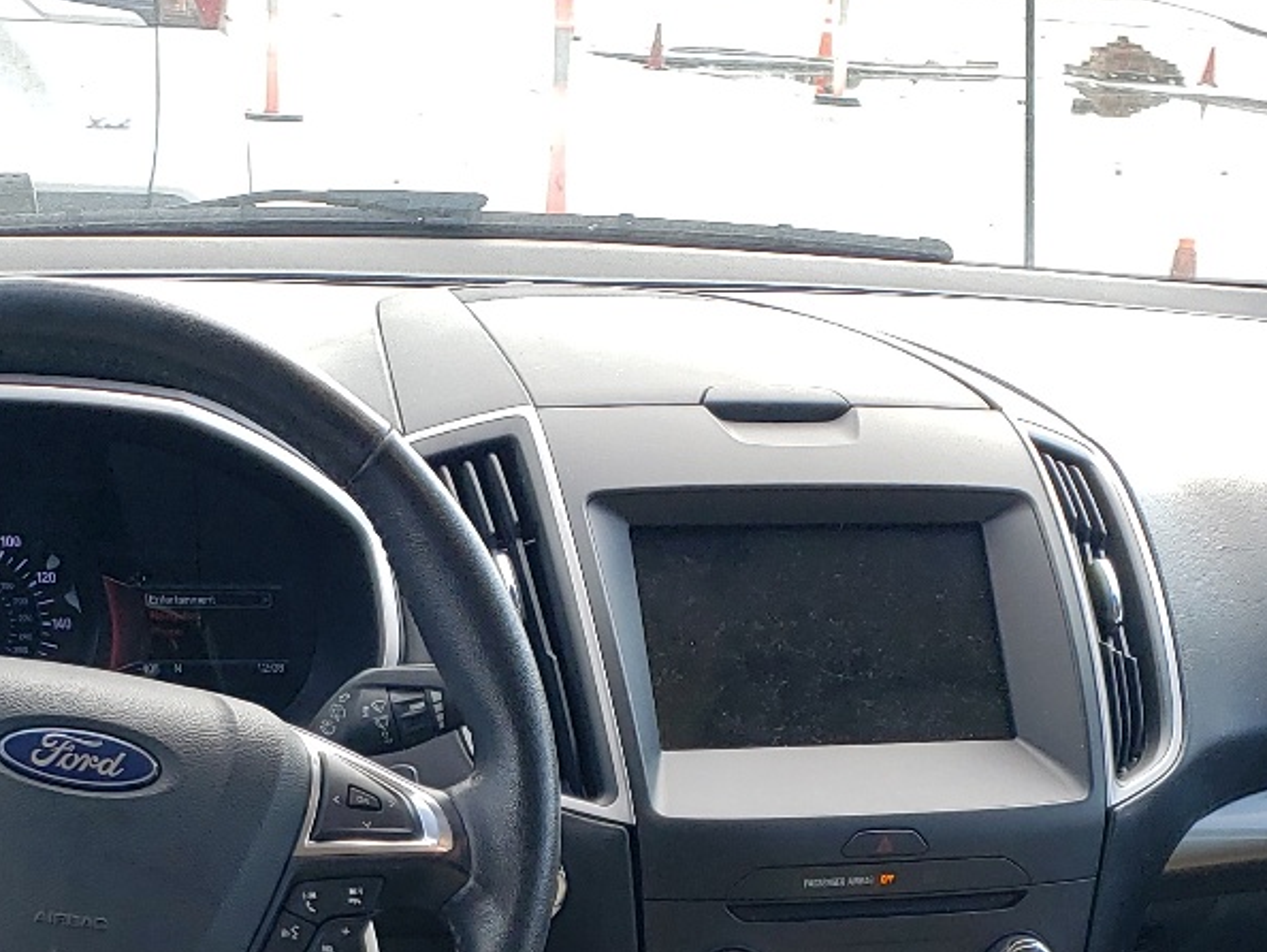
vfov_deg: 19.3
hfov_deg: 27.7
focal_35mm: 70
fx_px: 2563
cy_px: 1255
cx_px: 542
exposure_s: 1/385
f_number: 1.5
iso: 50
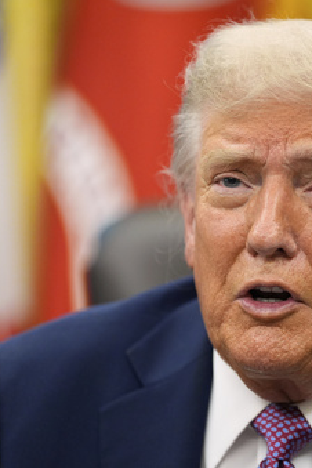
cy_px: 234
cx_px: 289
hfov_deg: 5.0
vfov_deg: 7.6
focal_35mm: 272
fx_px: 3536
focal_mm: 180
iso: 2500
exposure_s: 1/250
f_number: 2.8
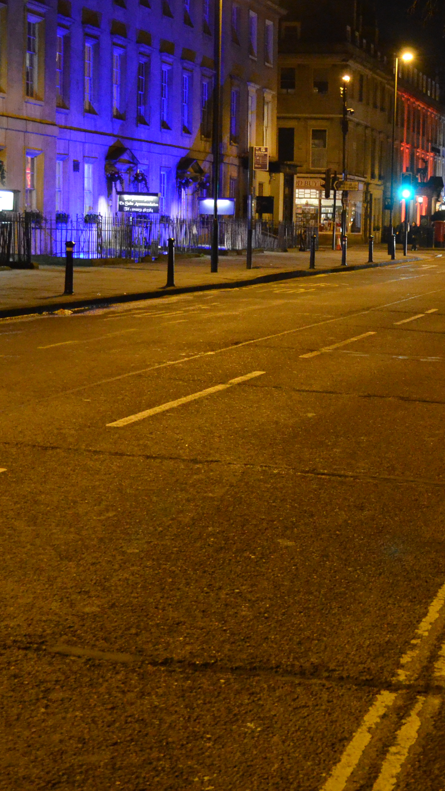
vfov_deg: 31.0
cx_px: 401
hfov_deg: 17.5
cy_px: 373
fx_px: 1427
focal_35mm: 68
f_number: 4
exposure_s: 1/15
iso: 3200
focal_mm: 22
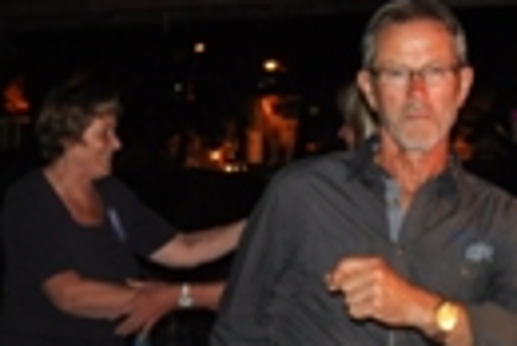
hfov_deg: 21.4
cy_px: 76
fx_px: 1337
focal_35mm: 93
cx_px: 465
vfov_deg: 14.7
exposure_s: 1/60
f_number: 3.5
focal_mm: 18
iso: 800
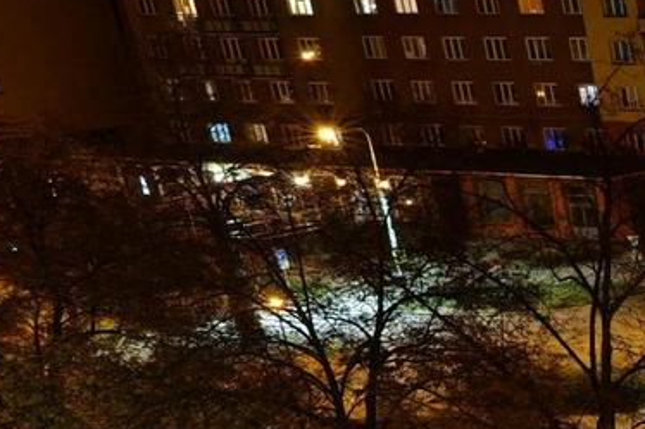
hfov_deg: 17.6
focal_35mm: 77
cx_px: 1328
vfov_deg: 17.1
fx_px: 1379
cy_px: 482
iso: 100
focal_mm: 18
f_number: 10
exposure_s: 40
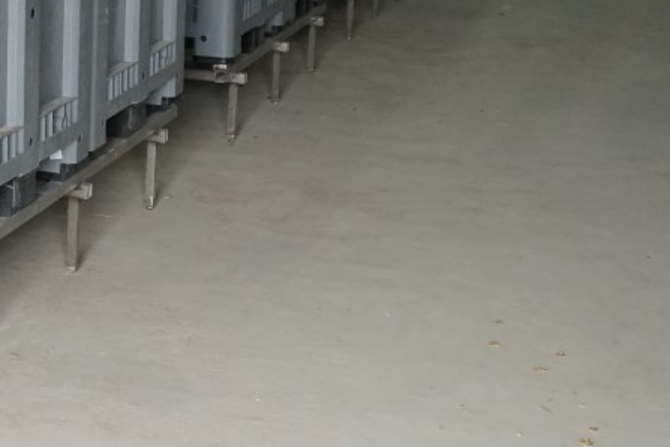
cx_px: -226
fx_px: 1619
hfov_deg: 21.0
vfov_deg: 15.4
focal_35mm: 87
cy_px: -14
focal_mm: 16
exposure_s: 1/160
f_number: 4
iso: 800
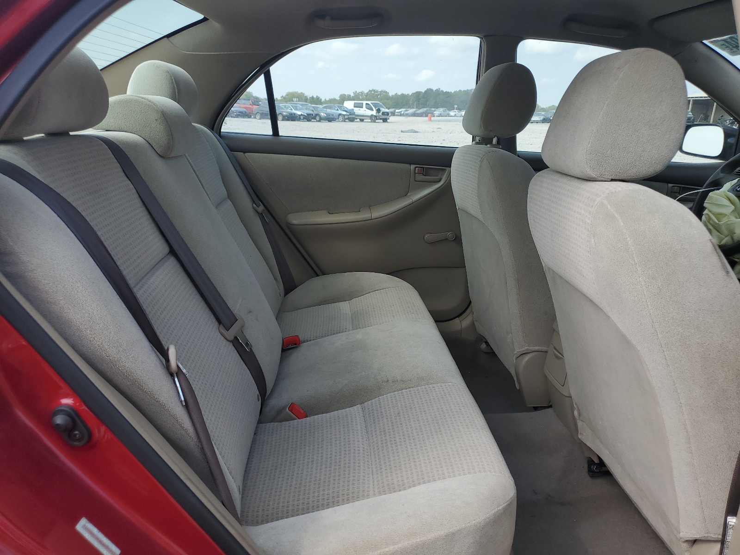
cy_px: 278
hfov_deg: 67.3
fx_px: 556
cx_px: 370
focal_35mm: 26
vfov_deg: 53.1
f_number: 1.5
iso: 50
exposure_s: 1/1250
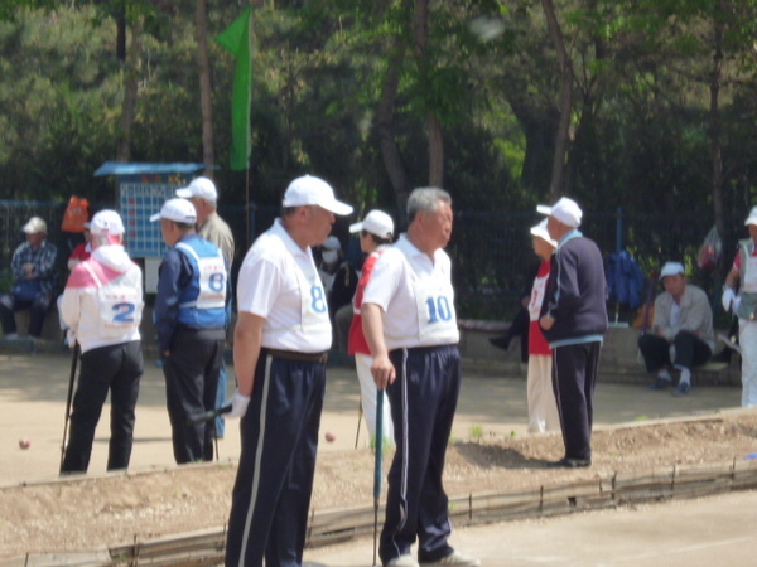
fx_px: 3652
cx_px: 378
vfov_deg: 8.9
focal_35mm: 167
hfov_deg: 11.8
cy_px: 284
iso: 160
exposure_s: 1/200
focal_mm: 21.5
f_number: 6.4
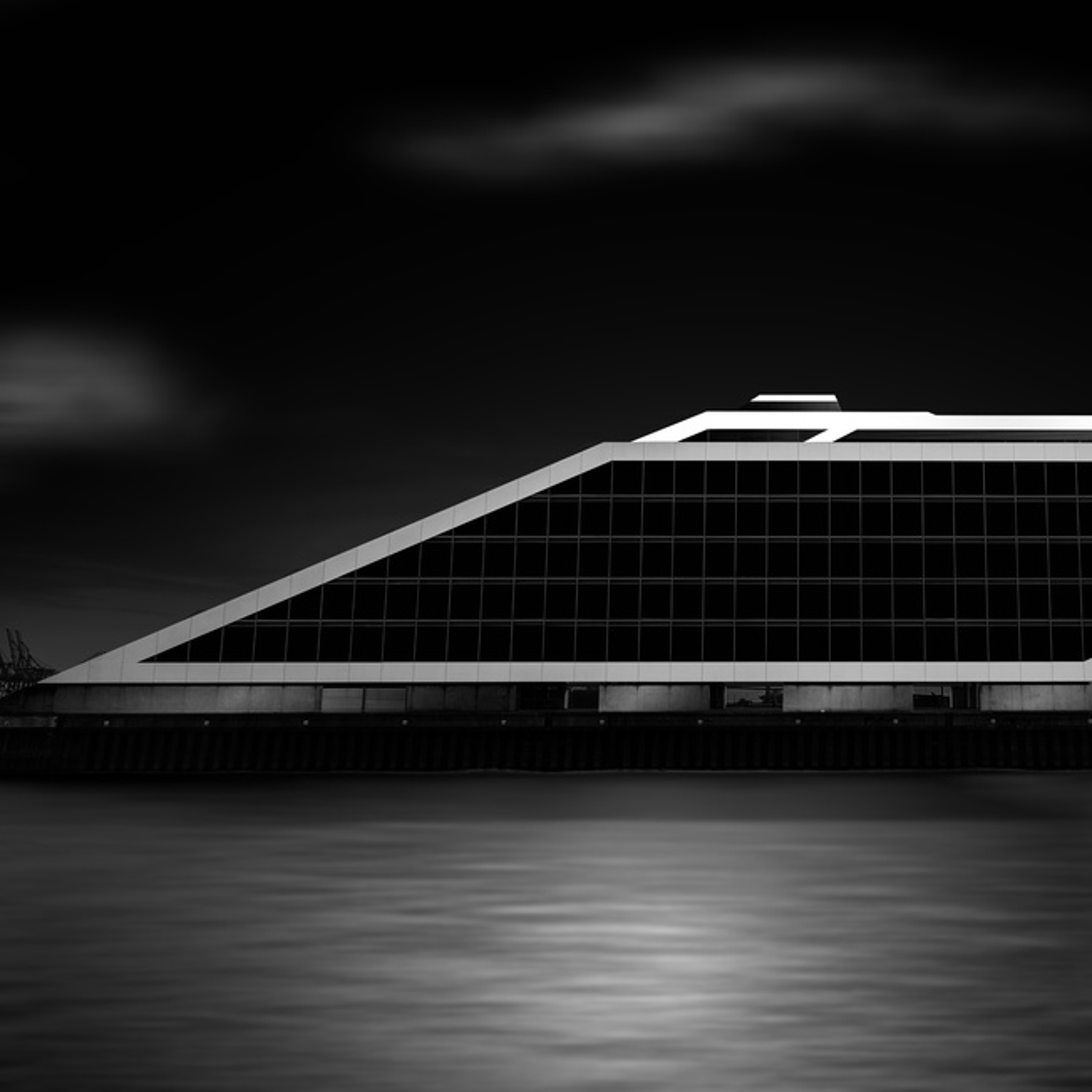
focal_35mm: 30
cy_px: 537
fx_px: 1071
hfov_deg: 51.8
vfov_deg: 54.0
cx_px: 812
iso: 50
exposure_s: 1/100
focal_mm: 23
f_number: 11
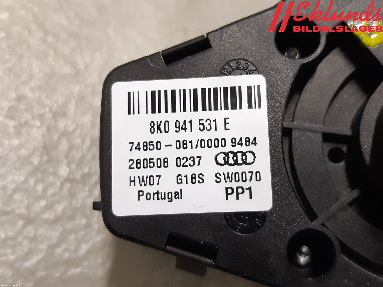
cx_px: 192
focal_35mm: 26
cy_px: 144
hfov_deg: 67.3
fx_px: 288
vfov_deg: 53.1
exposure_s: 1/50
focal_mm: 3.93
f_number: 1.7
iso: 200
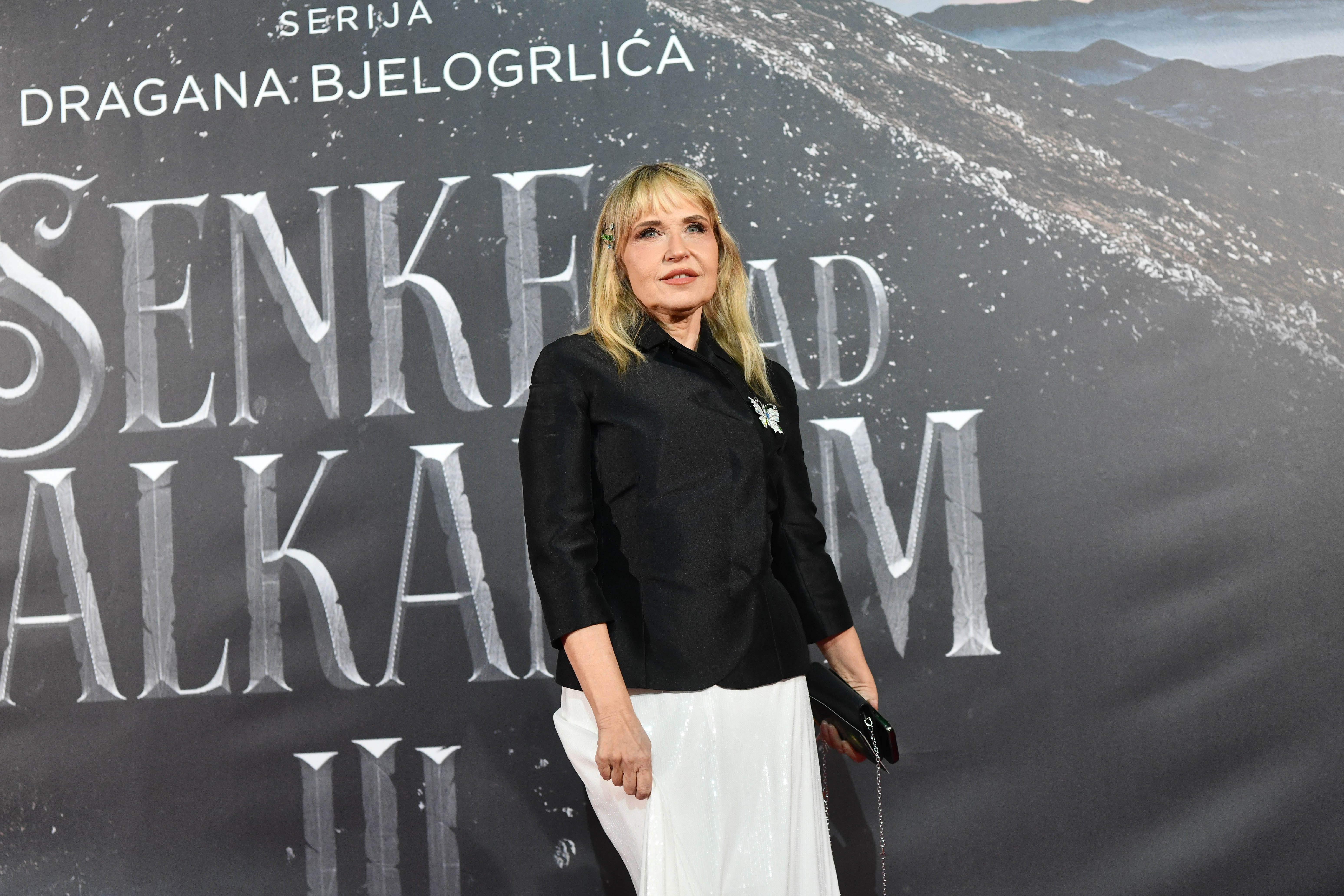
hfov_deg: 35.6
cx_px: 672
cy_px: 448
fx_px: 2091
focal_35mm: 56
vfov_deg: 24.2
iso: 1600
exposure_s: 1/500
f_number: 4
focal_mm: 56
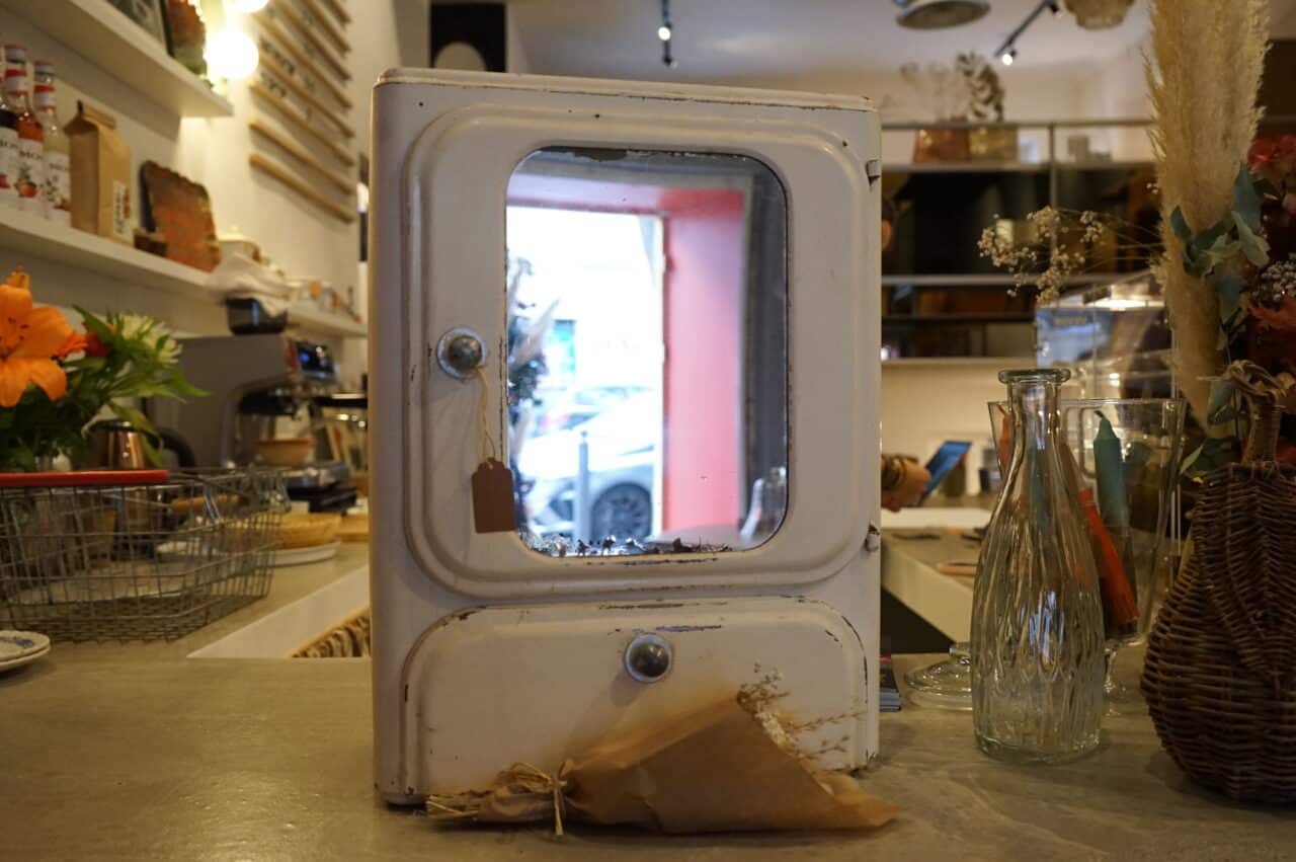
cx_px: 648
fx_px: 1151
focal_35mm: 32
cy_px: 431
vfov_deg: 41.0
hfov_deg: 58.8
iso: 6400
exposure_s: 1/160
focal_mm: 32
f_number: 5
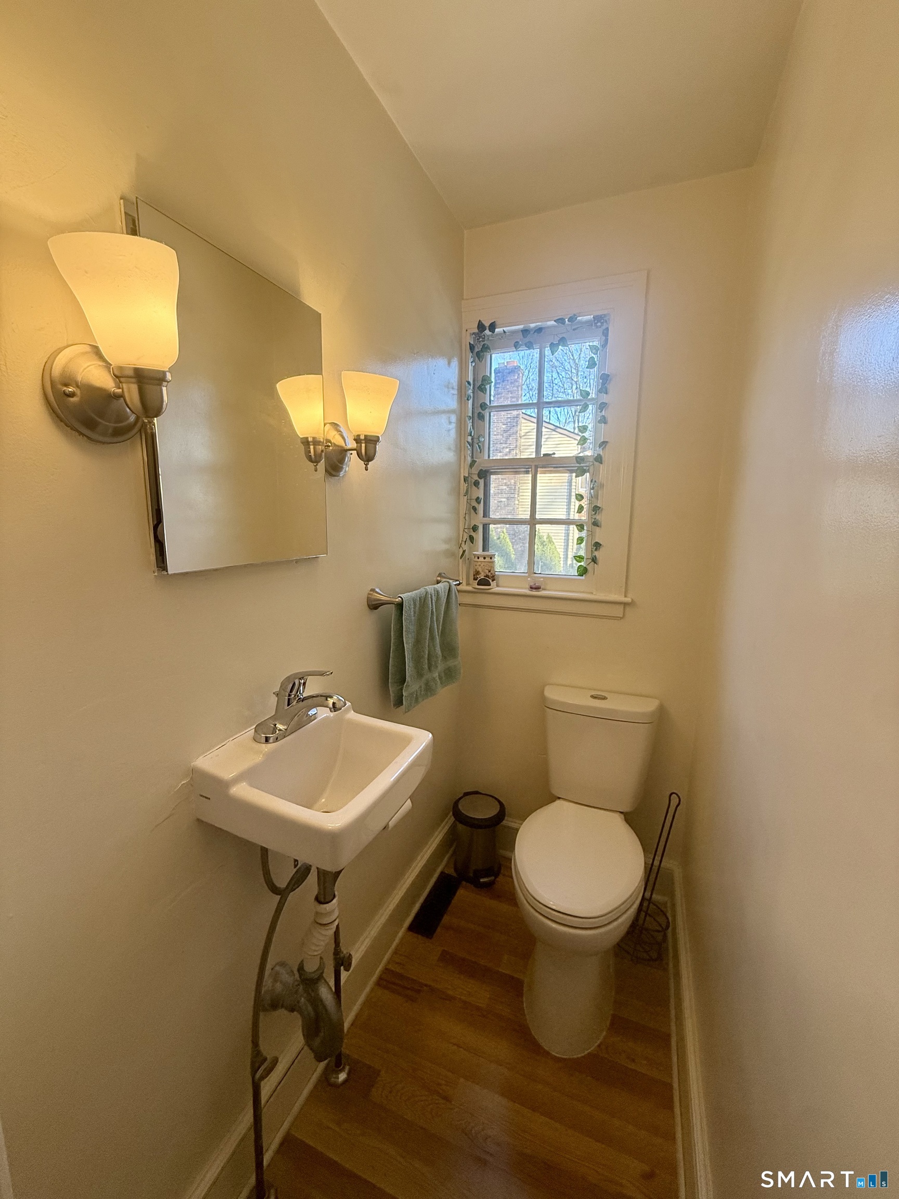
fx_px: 485
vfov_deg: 102.1
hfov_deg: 85.7
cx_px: 450
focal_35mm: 14
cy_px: 600
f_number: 2.2
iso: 125
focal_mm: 2.22
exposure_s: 1/120
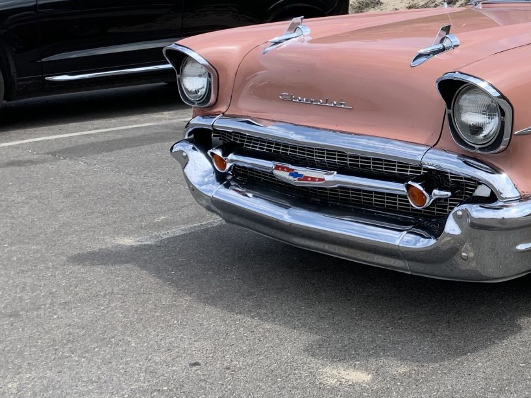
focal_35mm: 61
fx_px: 936
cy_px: 80
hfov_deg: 28.6
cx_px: 589
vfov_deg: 23.7
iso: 25
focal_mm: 4.25
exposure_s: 1/1406
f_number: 1.8
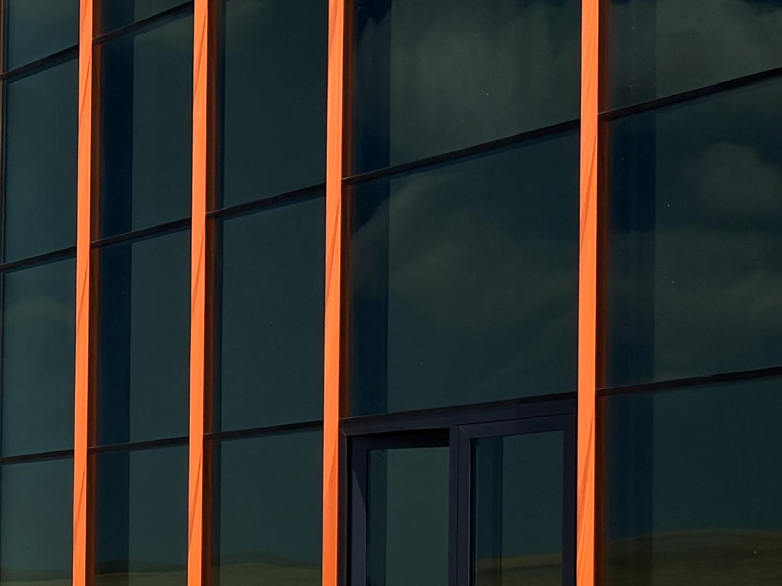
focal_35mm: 99
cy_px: 551
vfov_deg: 14.7
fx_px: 2236
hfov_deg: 16.3
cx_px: -667
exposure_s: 1/7194
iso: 50
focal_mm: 5.96
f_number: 1.6
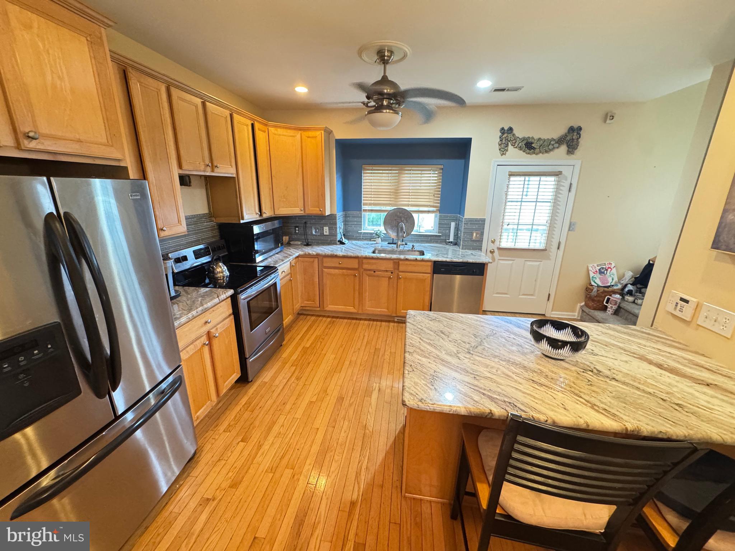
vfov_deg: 85.7
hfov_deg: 102.1
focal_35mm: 14
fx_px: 297
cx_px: 368
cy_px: 276
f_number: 2.2
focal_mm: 2.22
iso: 640
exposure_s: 1/60
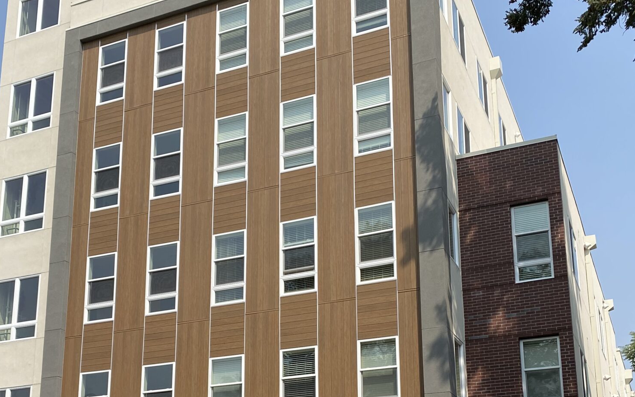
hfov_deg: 41.8
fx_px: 831
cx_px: 282
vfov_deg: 25.9
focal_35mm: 48
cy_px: 366
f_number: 1.8
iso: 32
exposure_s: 1/2967
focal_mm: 4.25
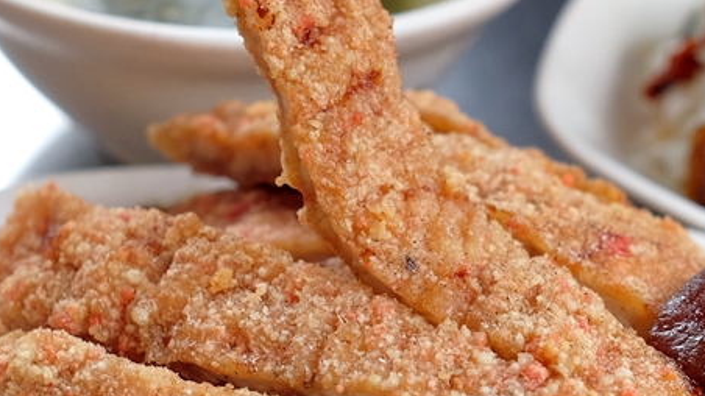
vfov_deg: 16.5
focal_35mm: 73
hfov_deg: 29.0
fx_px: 1364
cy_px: 206
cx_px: 362
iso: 320
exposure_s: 1/200
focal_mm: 23
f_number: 3.6
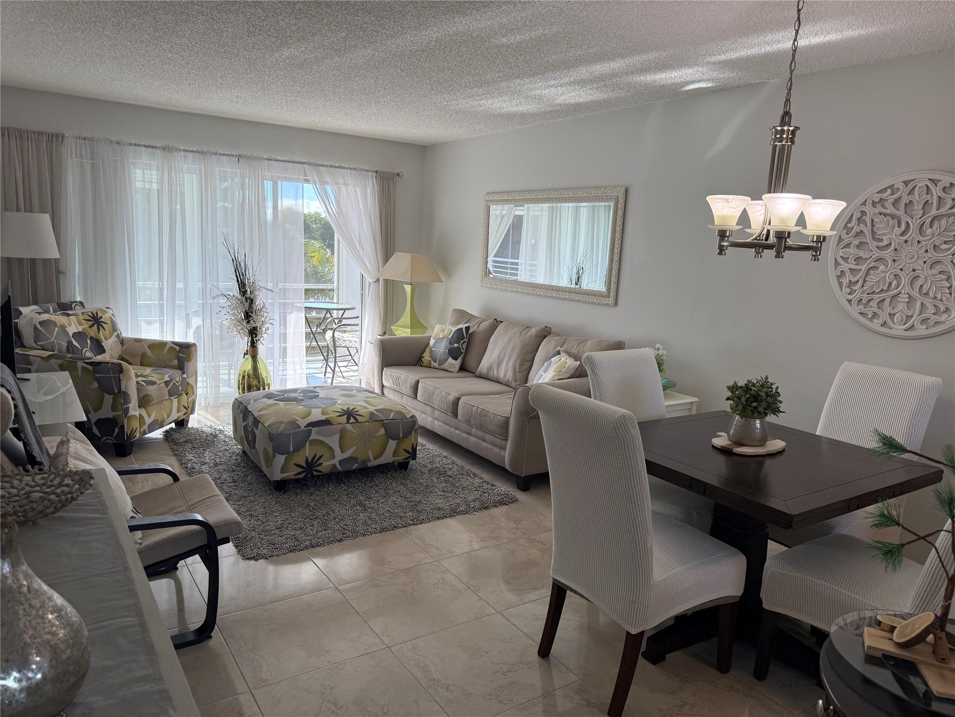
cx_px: 478
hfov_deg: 71.6
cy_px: 358
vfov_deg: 56.8
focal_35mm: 24
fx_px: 662
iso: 100
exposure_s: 1/433
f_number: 1.78
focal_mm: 6.76
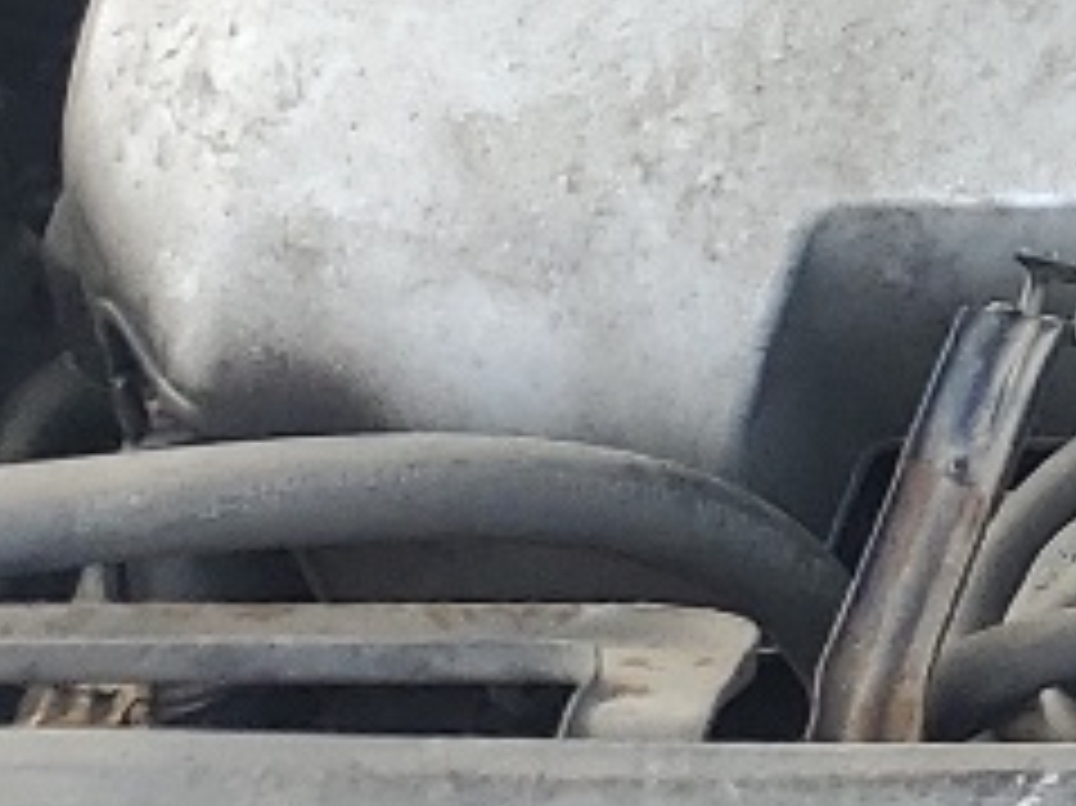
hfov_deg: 10.5
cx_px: 2138
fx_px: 5406
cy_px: -1594
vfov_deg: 7.5
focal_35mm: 174
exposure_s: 1/400
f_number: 1.5
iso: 50
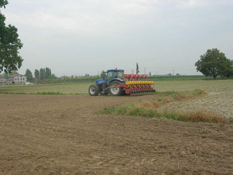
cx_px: 116
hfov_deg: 49.0
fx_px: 256
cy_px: 88
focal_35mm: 38
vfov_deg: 37.7
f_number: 4.8
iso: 64
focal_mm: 7.8
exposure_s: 1/330
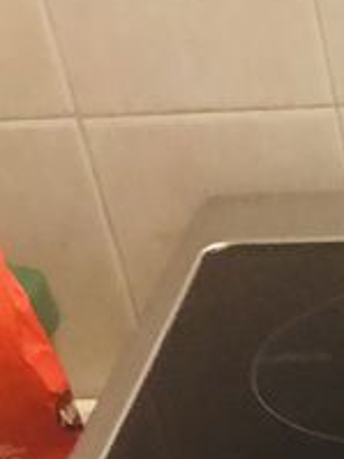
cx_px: 718
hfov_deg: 9.7
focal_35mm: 141
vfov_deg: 11.4
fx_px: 1870
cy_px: 1137
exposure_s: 1/4
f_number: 1.8
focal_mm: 3.99
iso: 100
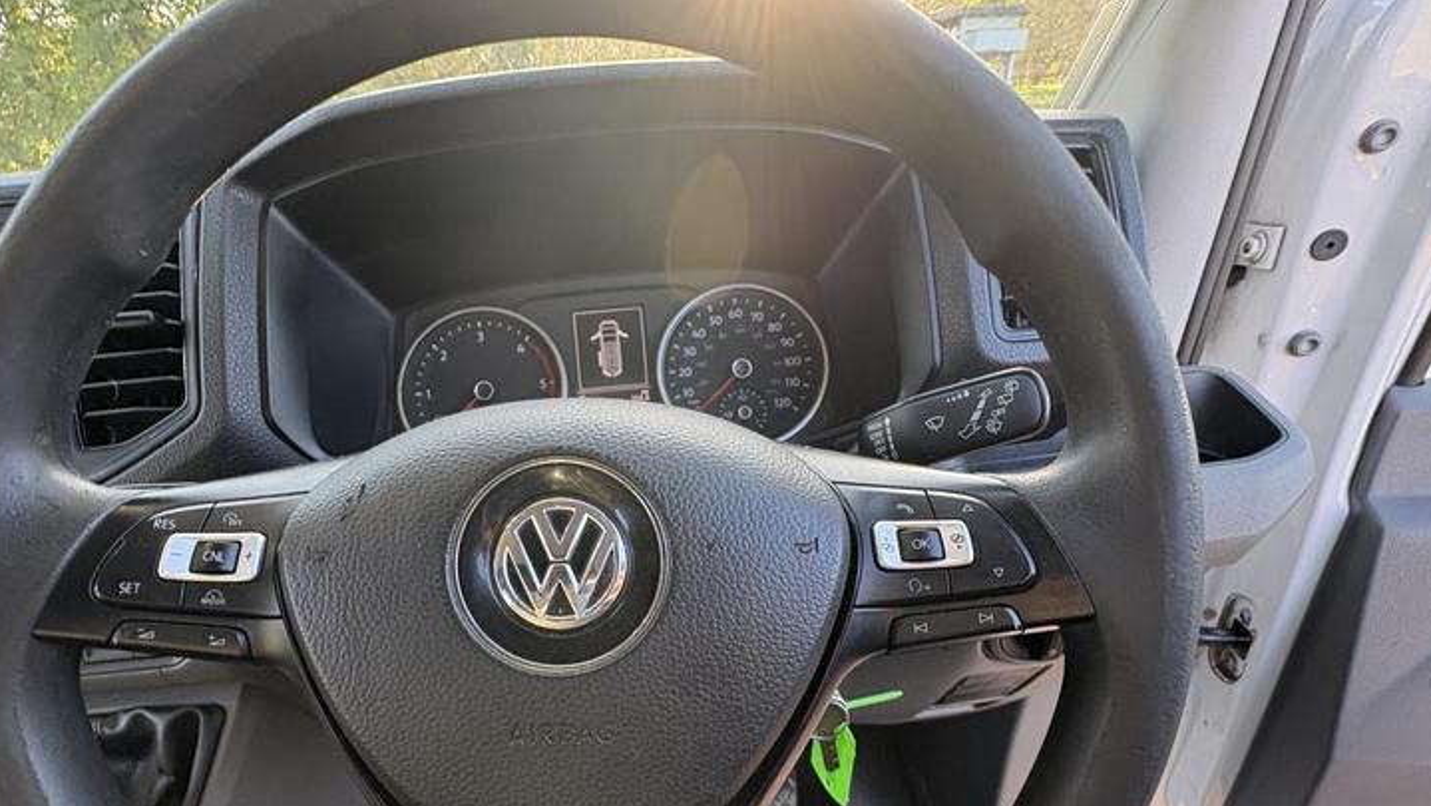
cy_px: 569
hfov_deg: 89.3
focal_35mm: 19
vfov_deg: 56.5
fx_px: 721
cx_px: 649
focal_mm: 2.22
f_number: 2.2
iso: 200
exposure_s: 1/87
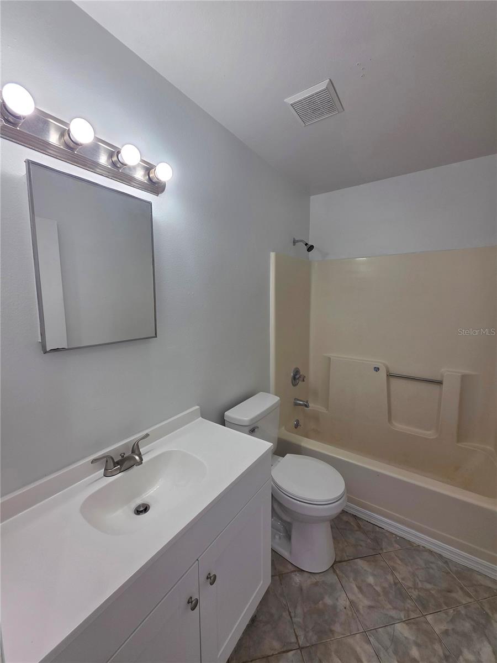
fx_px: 249
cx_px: 248
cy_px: 332
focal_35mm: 13
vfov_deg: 106.2
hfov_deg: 89.9
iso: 40
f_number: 1.9
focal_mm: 2.2
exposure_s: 1/120
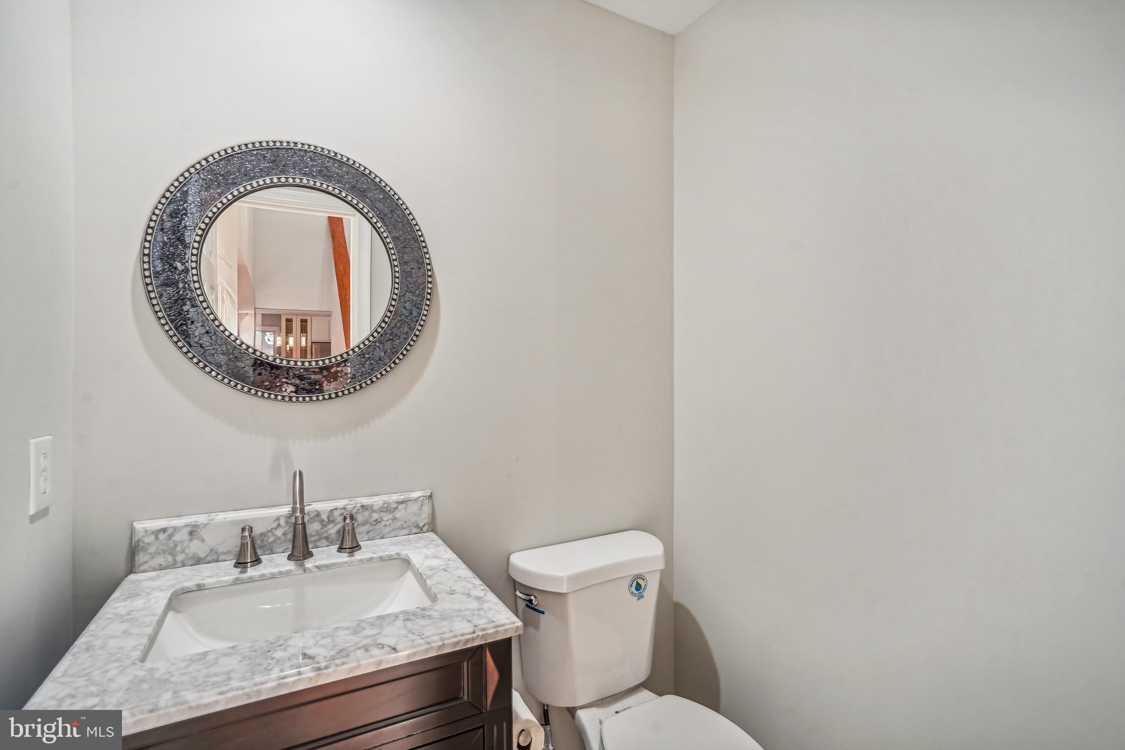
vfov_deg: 73.7
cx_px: 562
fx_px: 500
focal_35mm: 16
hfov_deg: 96.7
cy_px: 375
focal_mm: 16
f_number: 8
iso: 200
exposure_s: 1/6
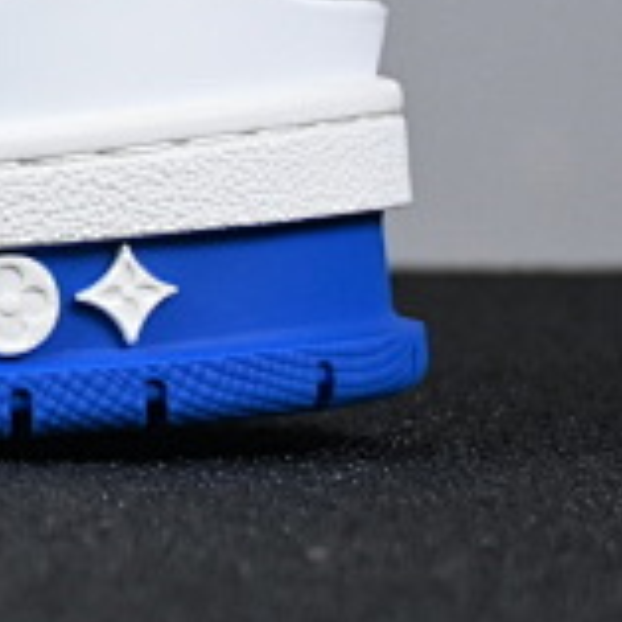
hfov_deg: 6.6
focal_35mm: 253
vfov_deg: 6.8
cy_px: -271
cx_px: -828
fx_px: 5147
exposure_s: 1/125
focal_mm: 39
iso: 450
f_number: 5.6
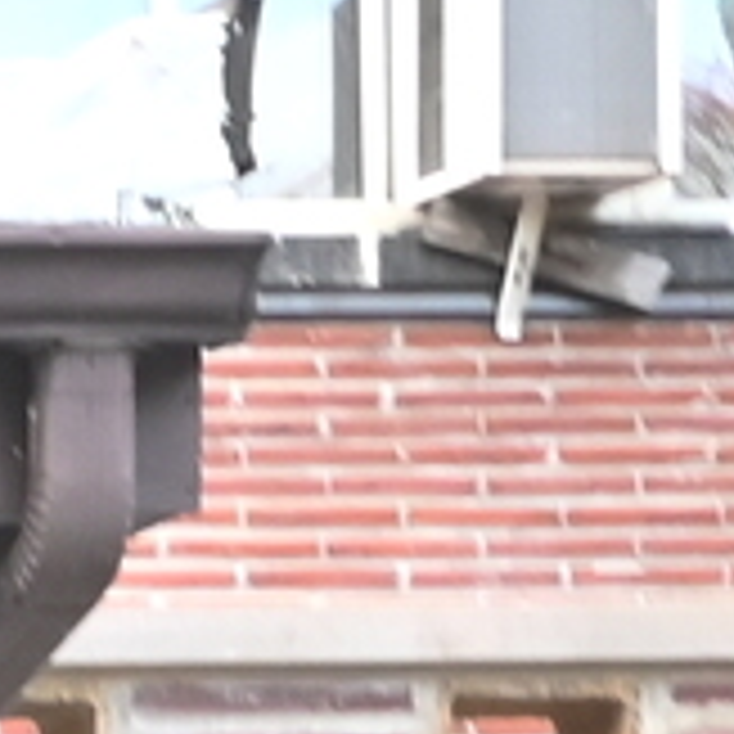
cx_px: -2035
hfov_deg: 5.6
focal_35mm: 279
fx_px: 6693
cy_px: 1247
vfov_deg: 6.2
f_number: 4.5
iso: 500
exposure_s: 1/125
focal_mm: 22
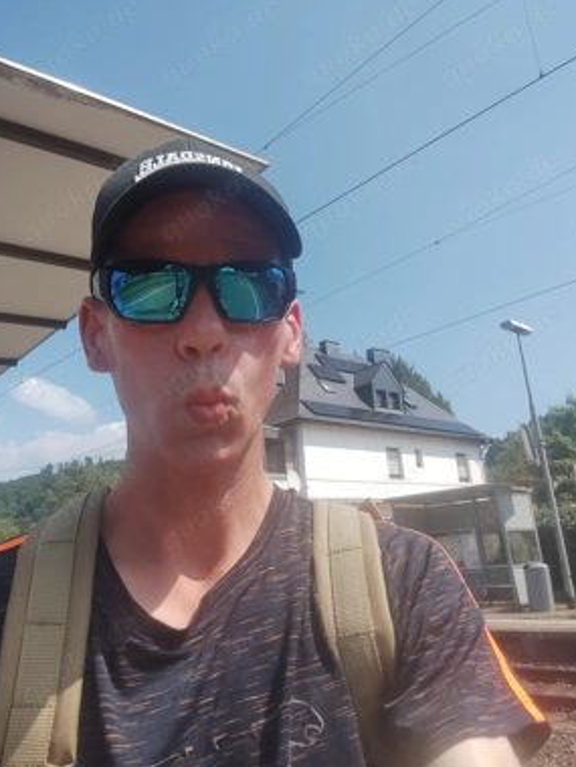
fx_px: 466
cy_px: 380
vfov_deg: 79.0
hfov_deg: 63.4
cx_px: 293
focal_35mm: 21
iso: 50
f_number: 2.45
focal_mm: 3.49
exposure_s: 1/2826
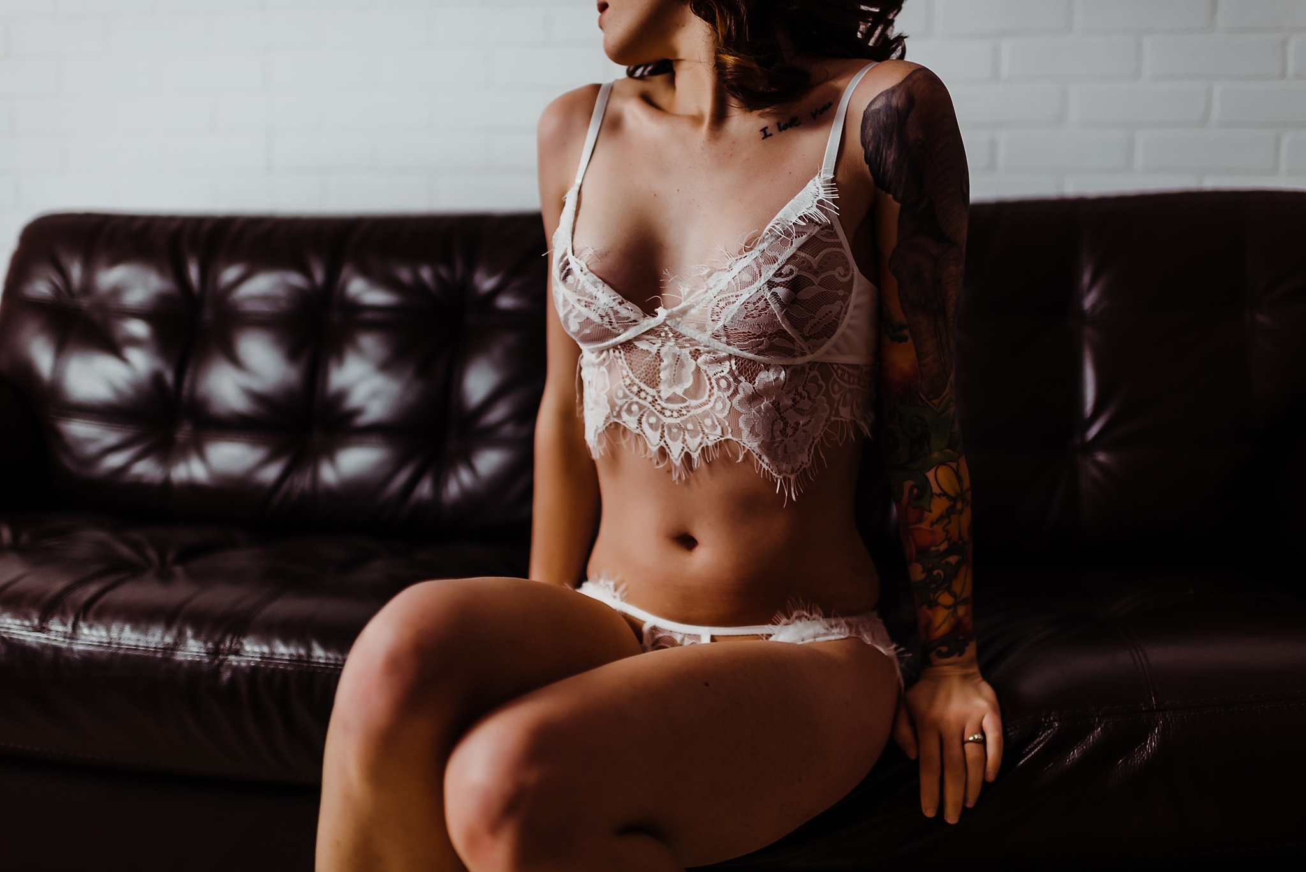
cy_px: 436
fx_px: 1270
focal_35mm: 35
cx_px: 653
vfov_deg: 37.9
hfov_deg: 54.4
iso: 200
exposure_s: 1/250
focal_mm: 35
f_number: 1.4
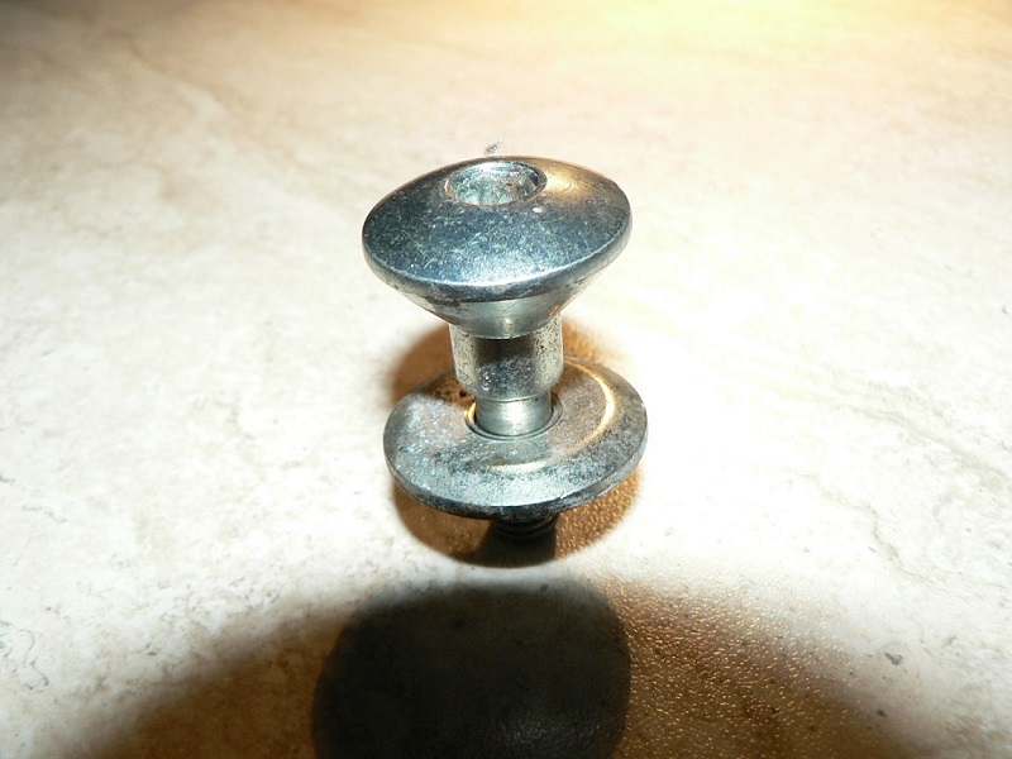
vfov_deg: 40.7
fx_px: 1023
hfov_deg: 52.6
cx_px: 506
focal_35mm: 35
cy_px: 380
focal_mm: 6
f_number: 4
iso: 200
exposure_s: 1/100
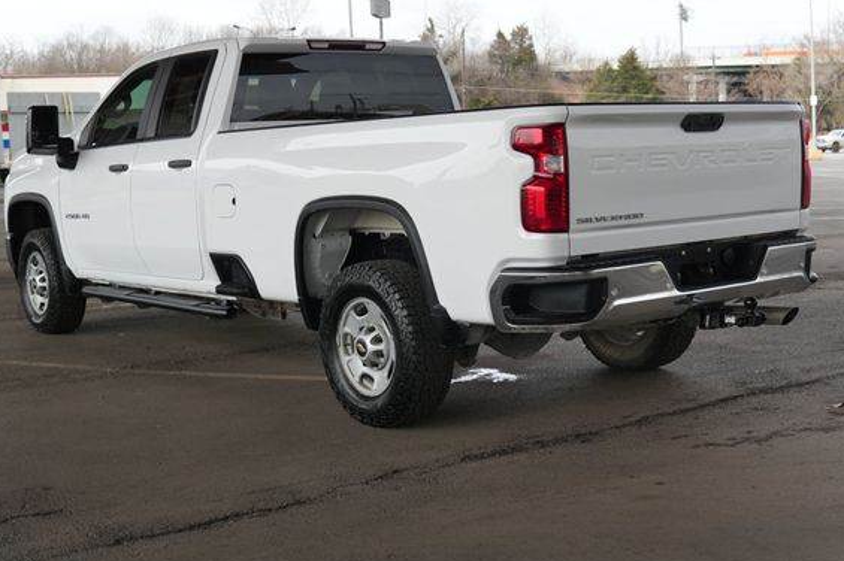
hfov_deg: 38.9
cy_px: 255
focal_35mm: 51
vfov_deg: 26.4
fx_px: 1195
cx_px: 420
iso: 200
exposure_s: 1/60
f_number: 4
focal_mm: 30
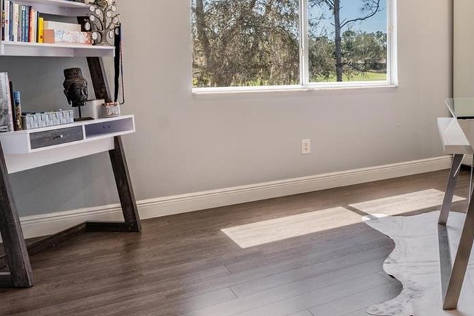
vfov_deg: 35.2
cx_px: 460
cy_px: 80
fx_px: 487
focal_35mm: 37
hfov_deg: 45.0
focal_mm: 16
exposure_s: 1/10
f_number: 7.1
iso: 100
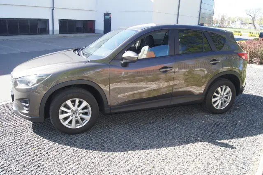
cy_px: 88
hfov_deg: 62.0
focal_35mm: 30
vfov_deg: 43.6
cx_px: 132
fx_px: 219
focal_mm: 20
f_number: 6.3
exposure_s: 1/100
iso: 100
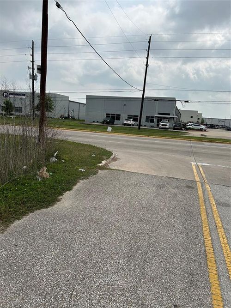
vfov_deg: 67.3
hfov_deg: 53.0
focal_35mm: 26
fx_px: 231
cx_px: 116
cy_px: 154
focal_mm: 5.7
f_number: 1.5
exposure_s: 1/6579
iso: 50
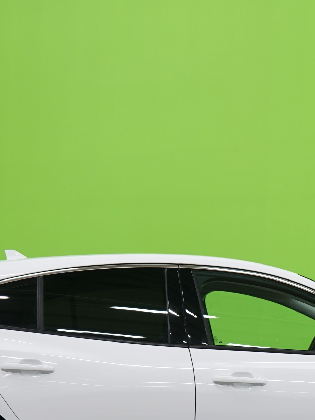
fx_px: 1250
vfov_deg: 18.9
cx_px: 251
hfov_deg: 14.3
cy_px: 331
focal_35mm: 103
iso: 400
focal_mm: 45
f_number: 4.5
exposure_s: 1/13
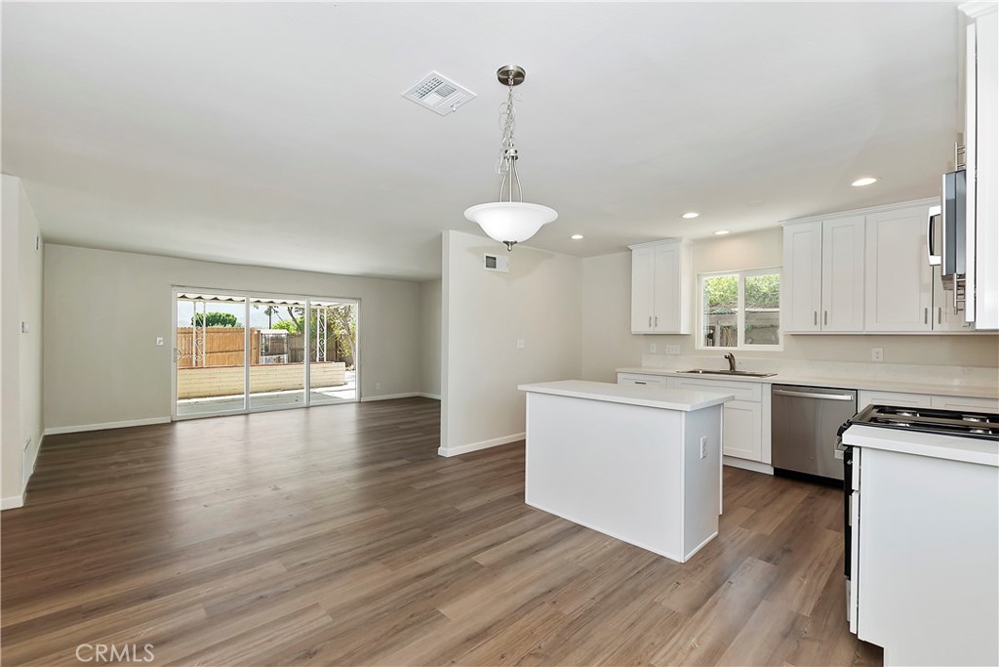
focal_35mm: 15
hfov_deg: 100.4
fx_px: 416
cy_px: 334
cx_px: 500
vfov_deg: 77.3
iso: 140
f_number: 8
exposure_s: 1/30
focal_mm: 10
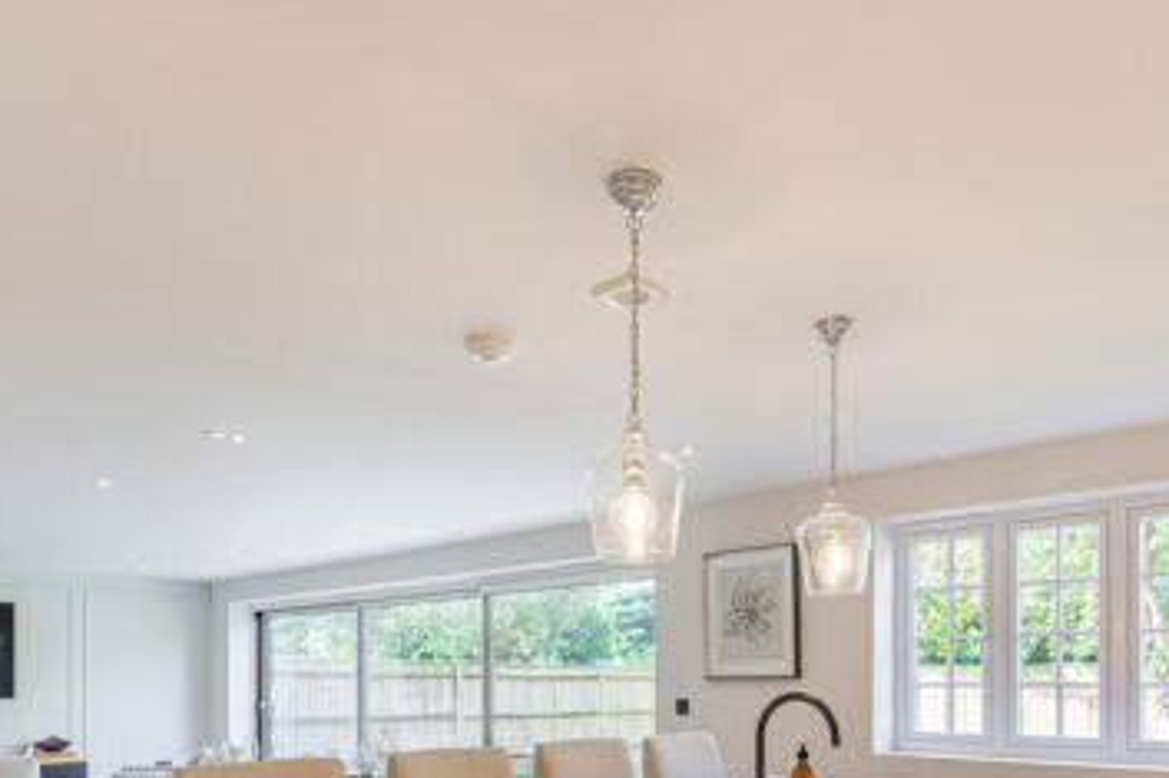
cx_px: 647
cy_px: 717
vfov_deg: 44.5
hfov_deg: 69.2
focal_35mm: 26
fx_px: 844
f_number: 5.6
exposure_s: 1/60
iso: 200
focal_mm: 14
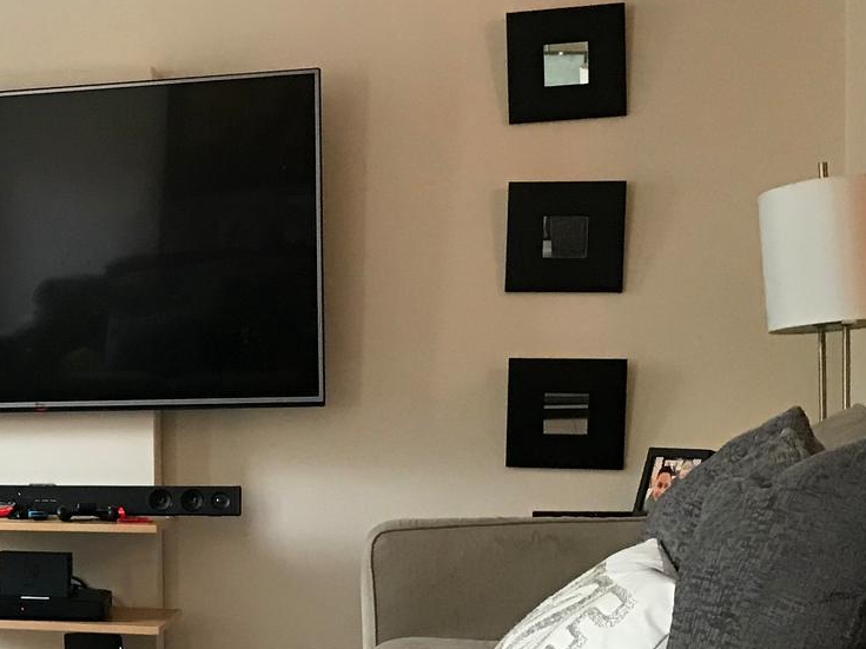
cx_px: -193
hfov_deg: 22.8
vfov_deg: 18.8
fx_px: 1951
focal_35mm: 78
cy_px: 446
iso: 50
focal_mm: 3.99
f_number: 1.8
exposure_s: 1/15
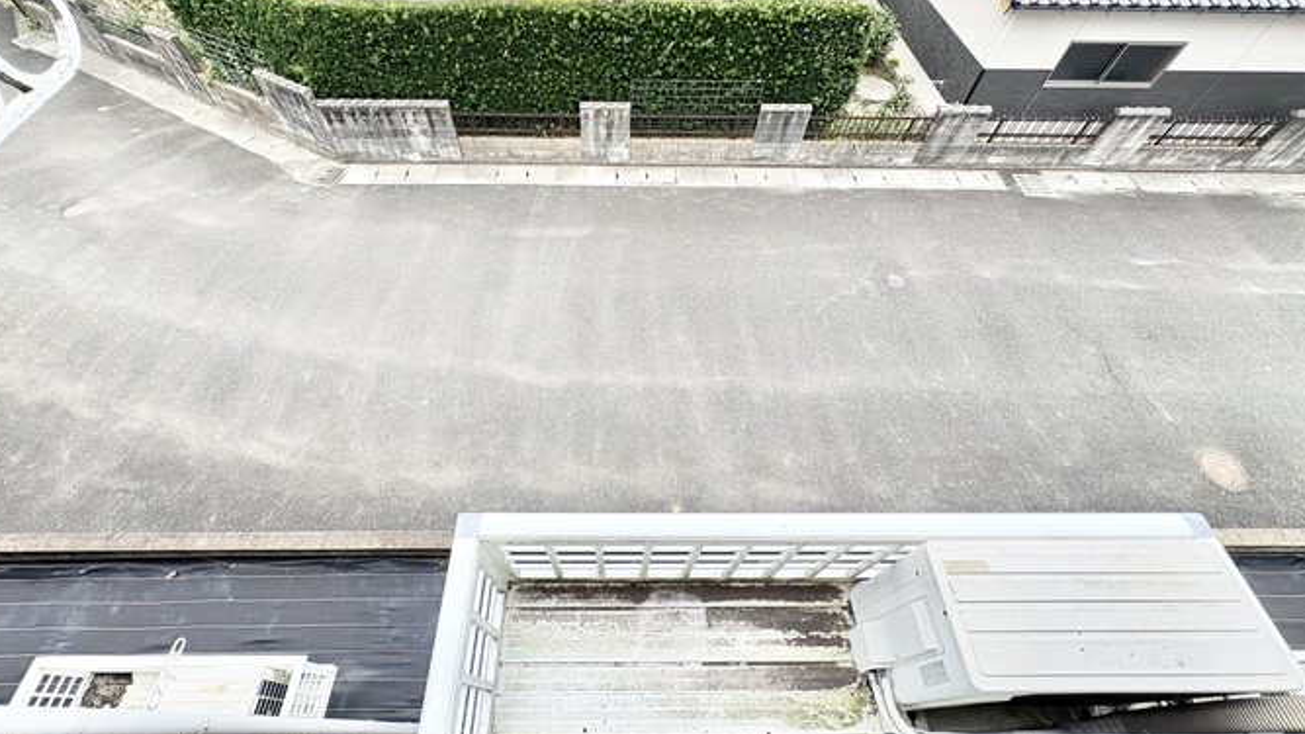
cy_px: 275
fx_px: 554
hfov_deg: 99.3
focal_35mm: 16
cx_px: 626
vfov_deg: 66.1
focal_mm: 2.22
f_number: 2.2
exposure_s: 1/152
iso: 40
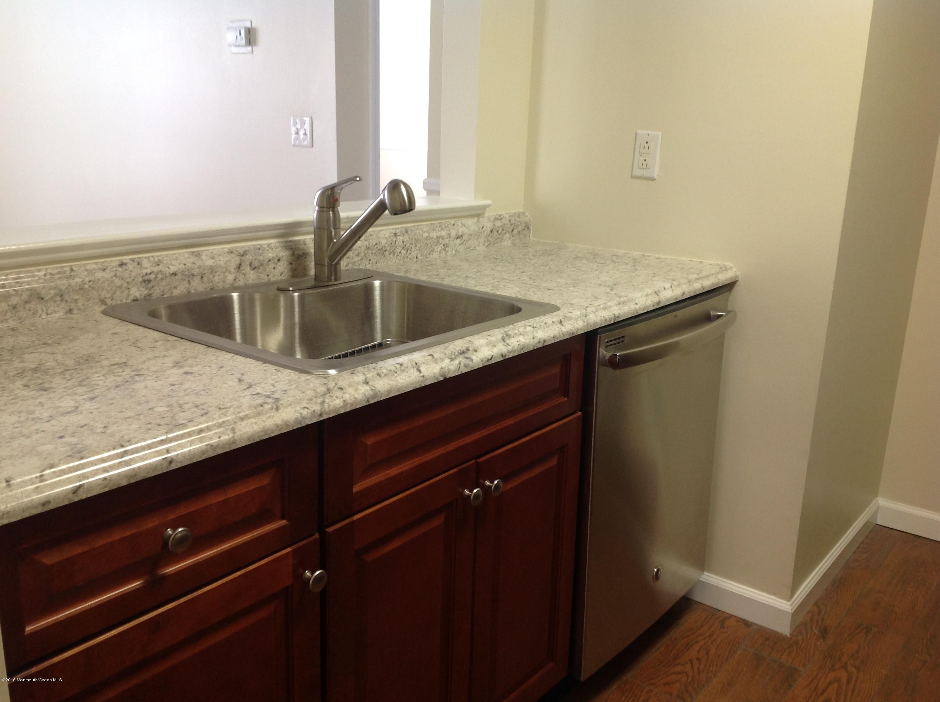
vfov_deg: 40.6
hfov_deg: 52.7
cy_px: 351
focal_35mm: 35
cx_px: 470
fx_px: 949
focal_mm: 4.28
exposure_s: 1/15
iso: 64
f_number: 2.4
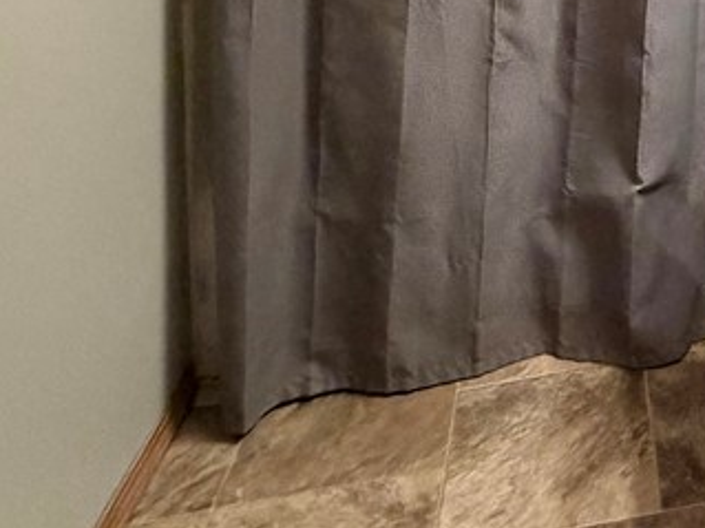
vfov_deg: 25.1
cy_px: -247
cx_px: 844
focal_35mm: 45
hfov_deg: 34.0
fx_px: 916
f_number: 2.2
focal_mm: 2.22
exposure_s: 1/60
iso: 400
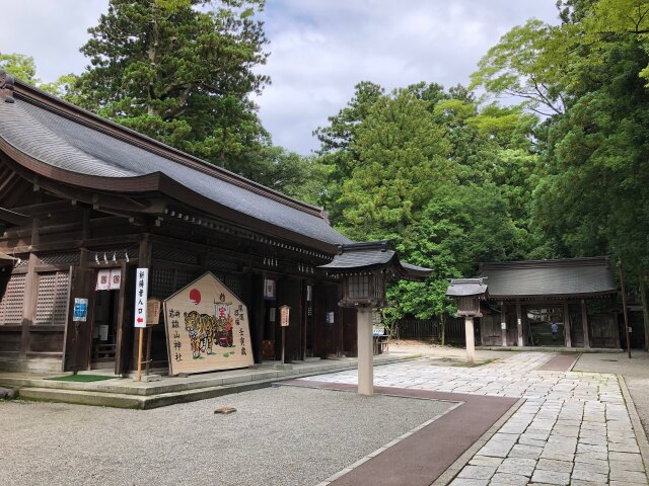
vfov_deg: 49.7
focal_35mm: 28
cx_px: 324
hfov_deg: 63.4
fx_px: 525
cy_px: 243
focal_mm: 3.99
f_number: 1.8
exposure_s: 1/448
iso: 20
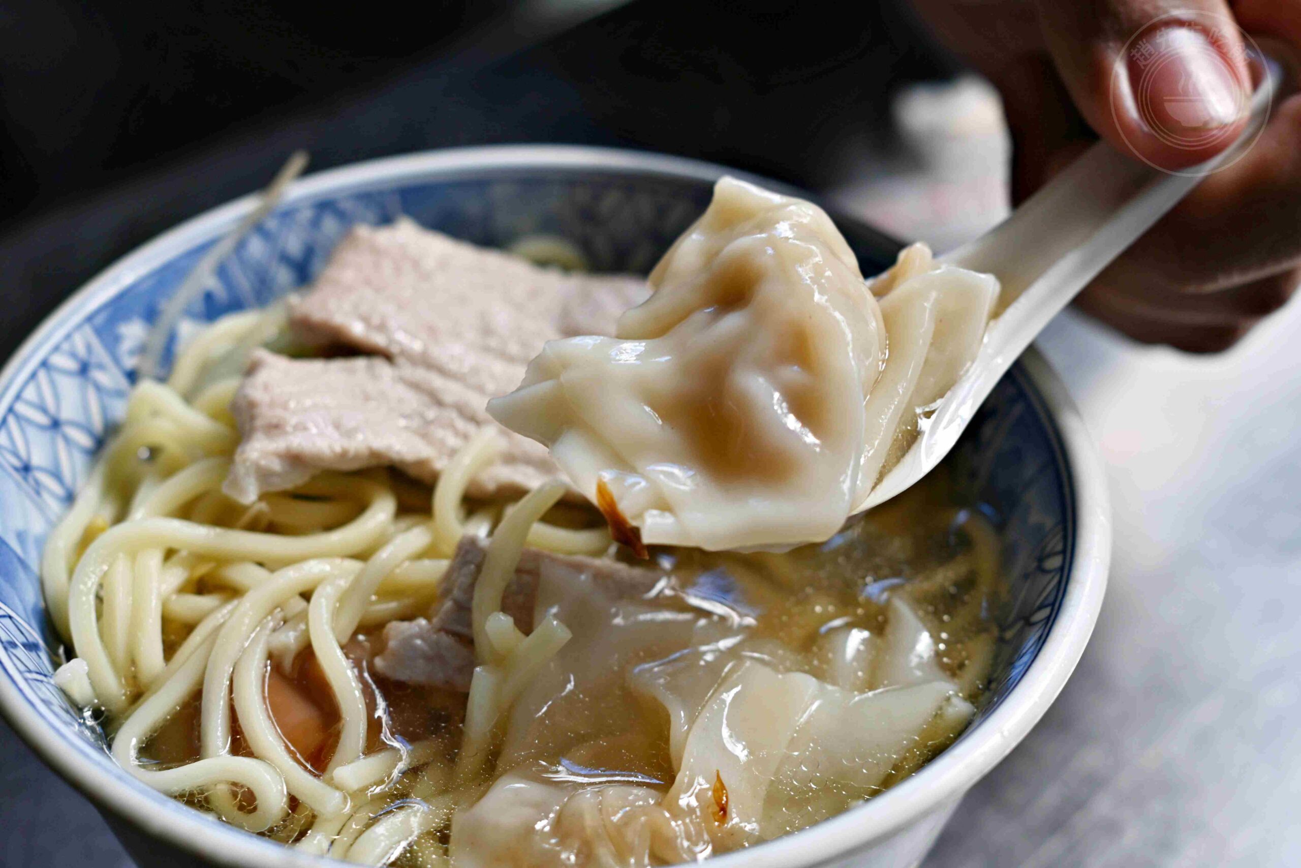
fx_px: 2710
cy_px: 434
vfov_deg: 18.2
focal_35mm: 75
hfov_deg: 27.0
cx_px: 650
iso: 100
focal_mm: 50
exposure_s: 1/200
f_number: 3.2
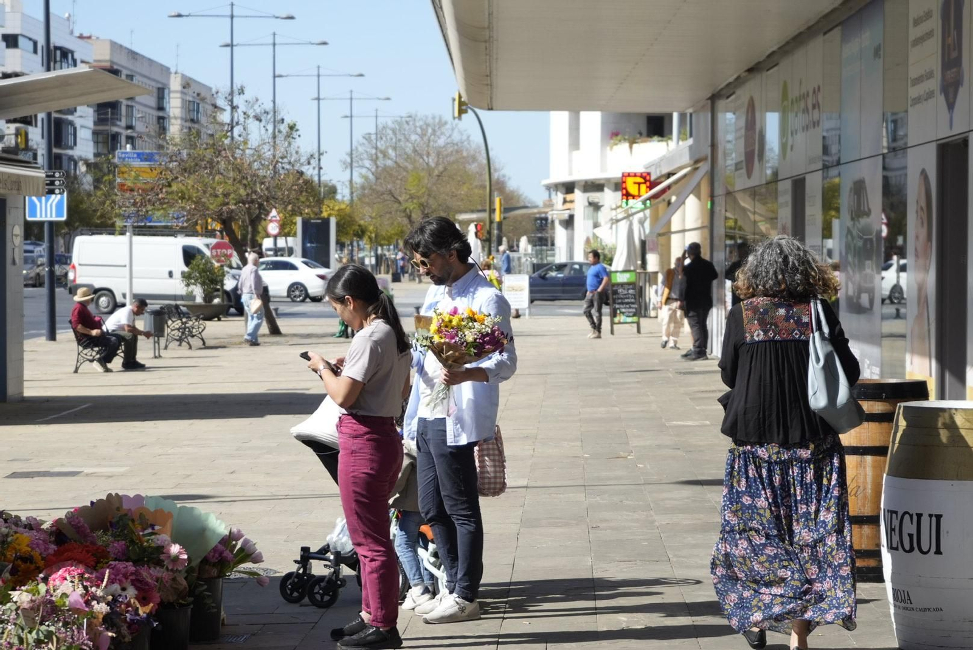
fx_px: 2840
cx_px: 486
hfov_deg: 19.4
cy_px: 325
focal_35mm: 105
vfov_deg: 13.1
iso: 400
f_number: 5.6
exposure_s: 1/1600
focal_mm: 70
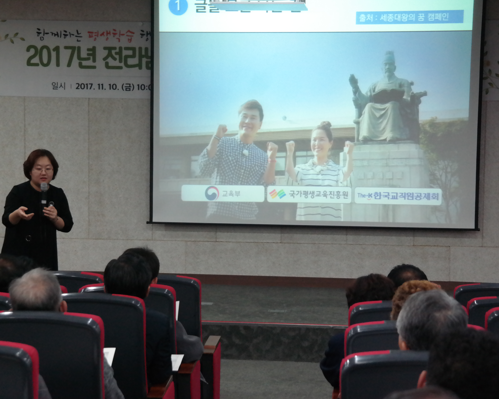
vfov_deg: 16.2
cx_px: 226
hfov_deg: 20.2
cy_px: 200
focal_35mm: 95
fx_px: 1403
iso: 3200
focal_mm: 55
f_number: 5.6
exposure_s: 1/50
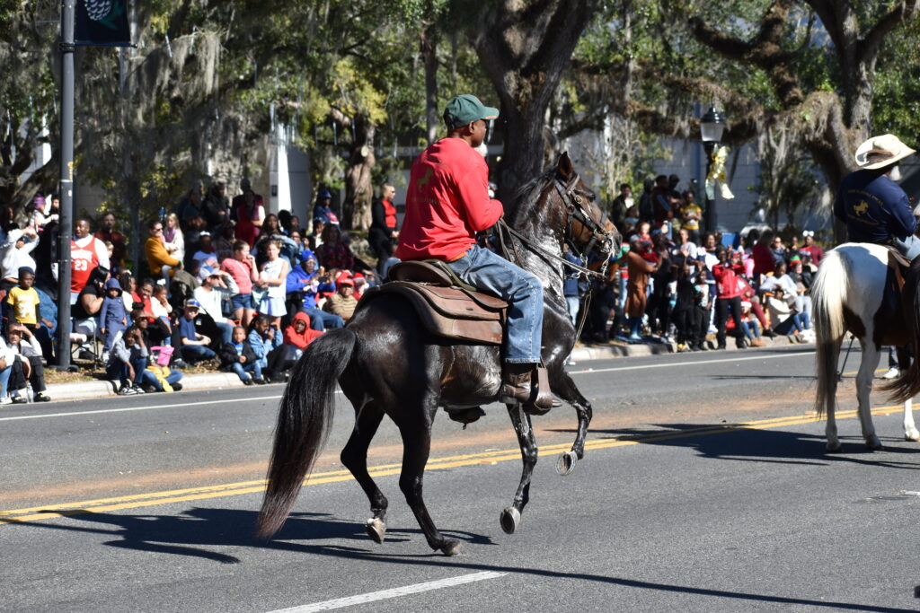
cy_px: 306
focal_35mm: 120
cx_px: 460
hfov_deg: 17.1
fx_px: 3067
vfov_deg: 11.4
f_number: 7.1
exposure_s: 1/500
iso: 200
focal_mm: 80
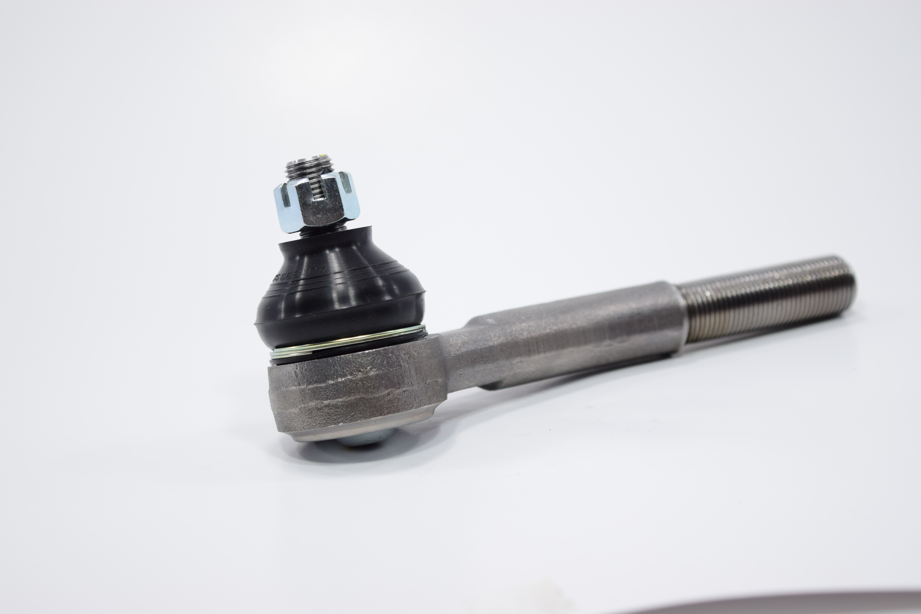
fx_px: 1842
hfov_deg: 28.1
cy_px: 307
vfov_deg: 18.9
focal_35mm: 72
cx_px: 460
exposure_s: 1/100
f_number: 5.3
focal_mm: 48
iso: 400
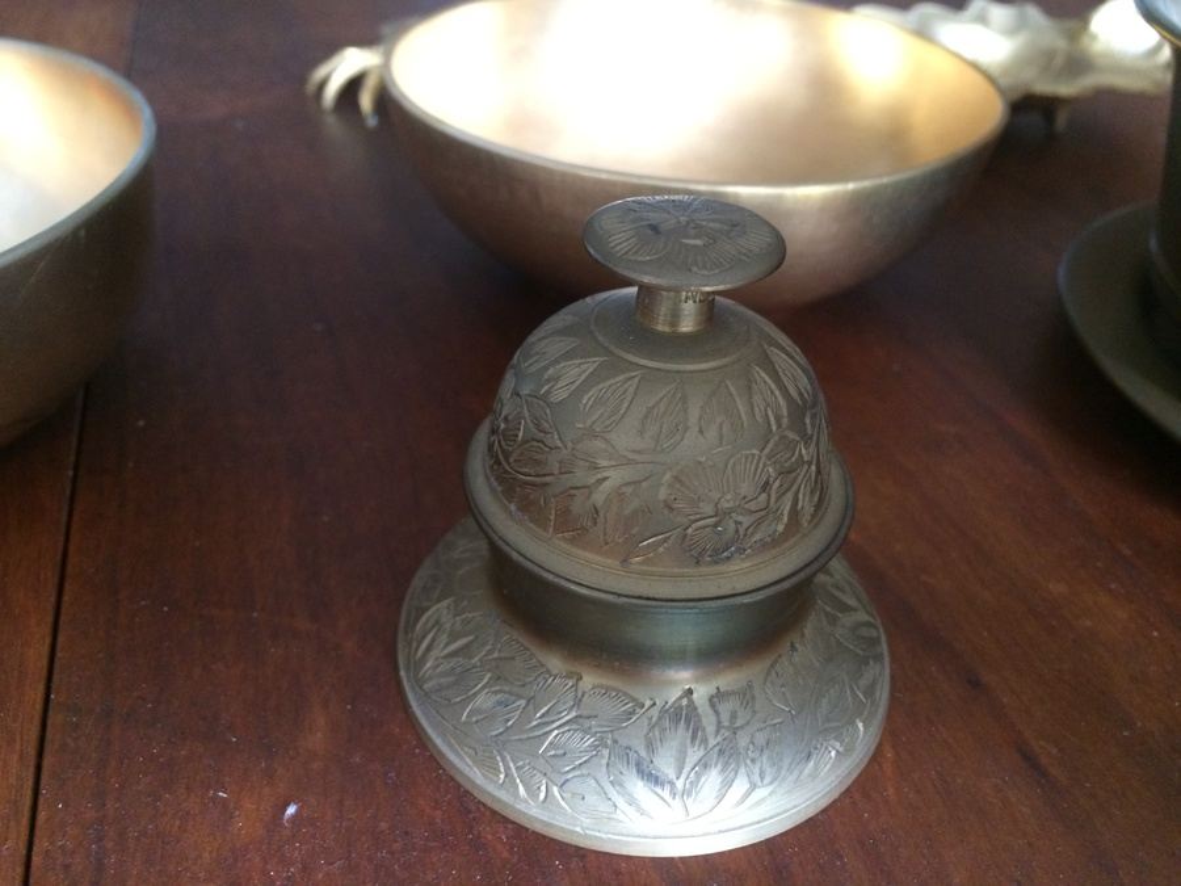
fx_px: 1024
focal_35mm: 30
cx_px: 590
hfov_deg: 60.0
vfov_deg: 46.8
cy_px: 443
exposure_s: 1/20
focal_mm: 4.12
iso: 320
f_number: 2.2
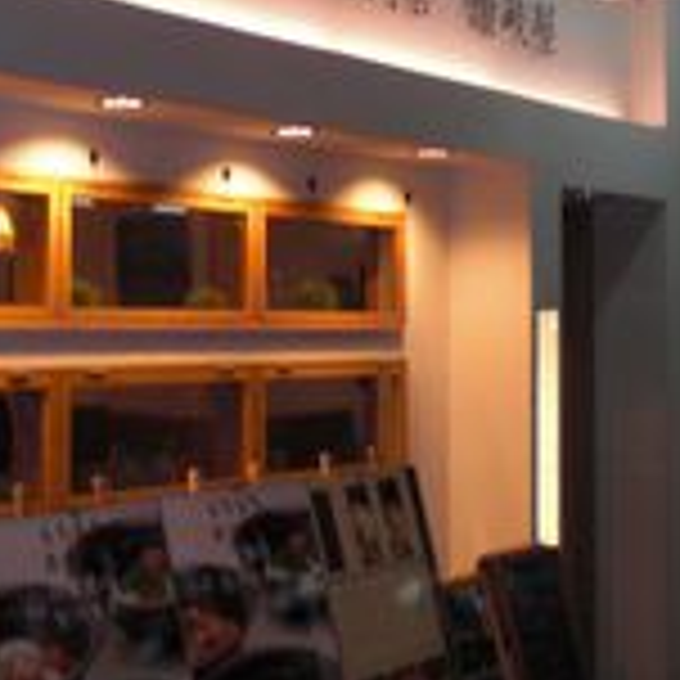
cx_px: 182
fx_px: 1711
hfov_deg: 22.3
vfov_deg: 22.4
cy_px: 272
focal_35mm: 77
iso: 200
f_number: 3.1
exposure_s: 1/30
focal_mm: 6.3
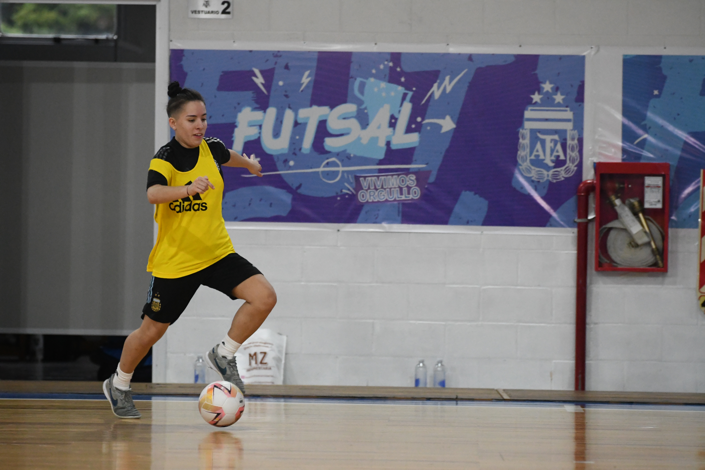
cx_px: 352
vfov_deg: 6.3
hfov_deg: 9.5
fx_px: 4249
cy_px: 235
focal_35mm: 217
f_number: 2.8
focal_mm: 145
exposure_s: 1/1000
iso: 5000
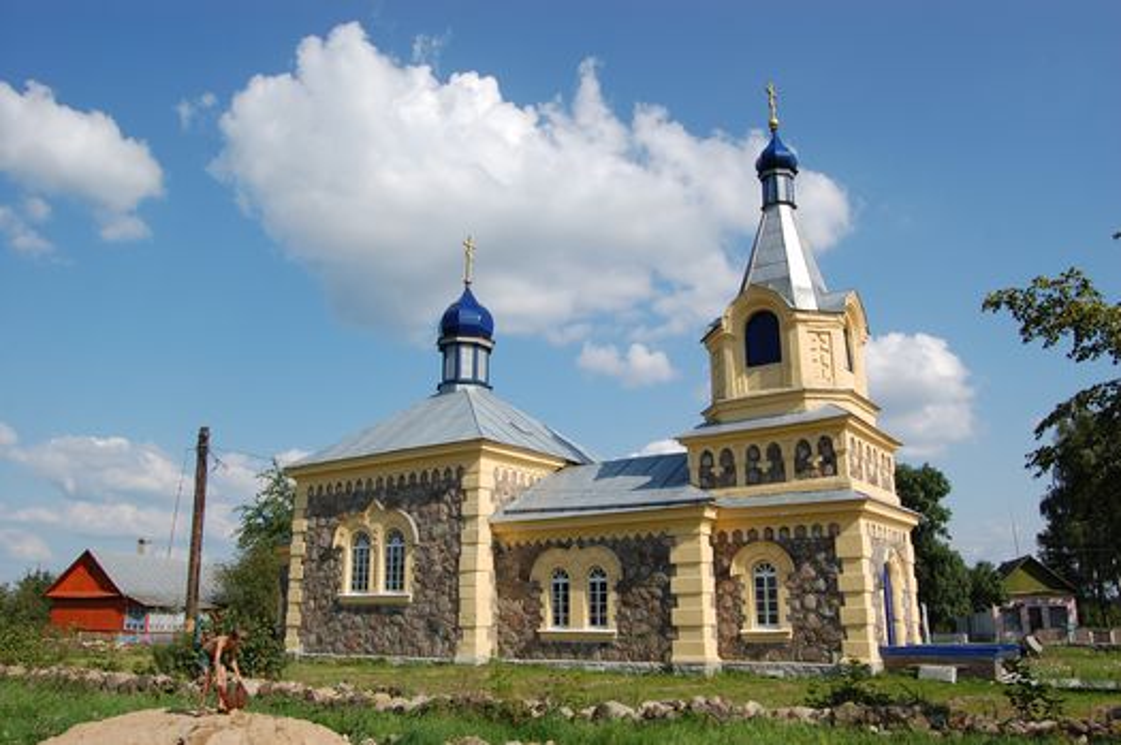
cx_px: 560
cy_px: 372
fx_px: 840
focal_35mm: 27
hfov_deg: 67.4
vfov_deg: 47.8
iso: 200
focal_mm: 18
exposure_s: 1/400
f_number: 10
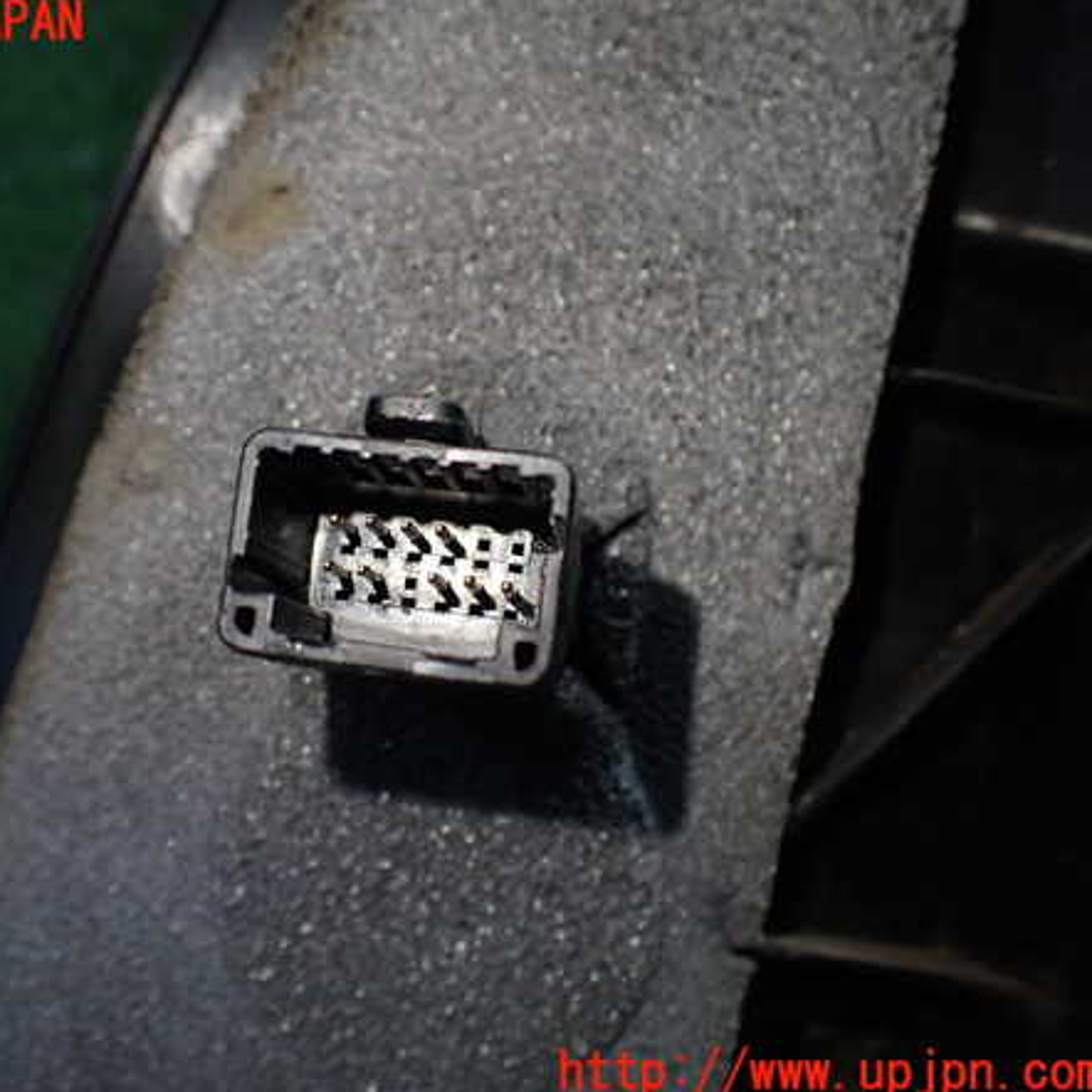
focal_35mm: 36
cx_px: 376
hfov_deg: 45.4
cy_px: 548
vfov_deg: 46.0
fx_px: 1285
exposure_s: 1/125
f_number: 2.3
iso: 250
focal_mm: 5.4
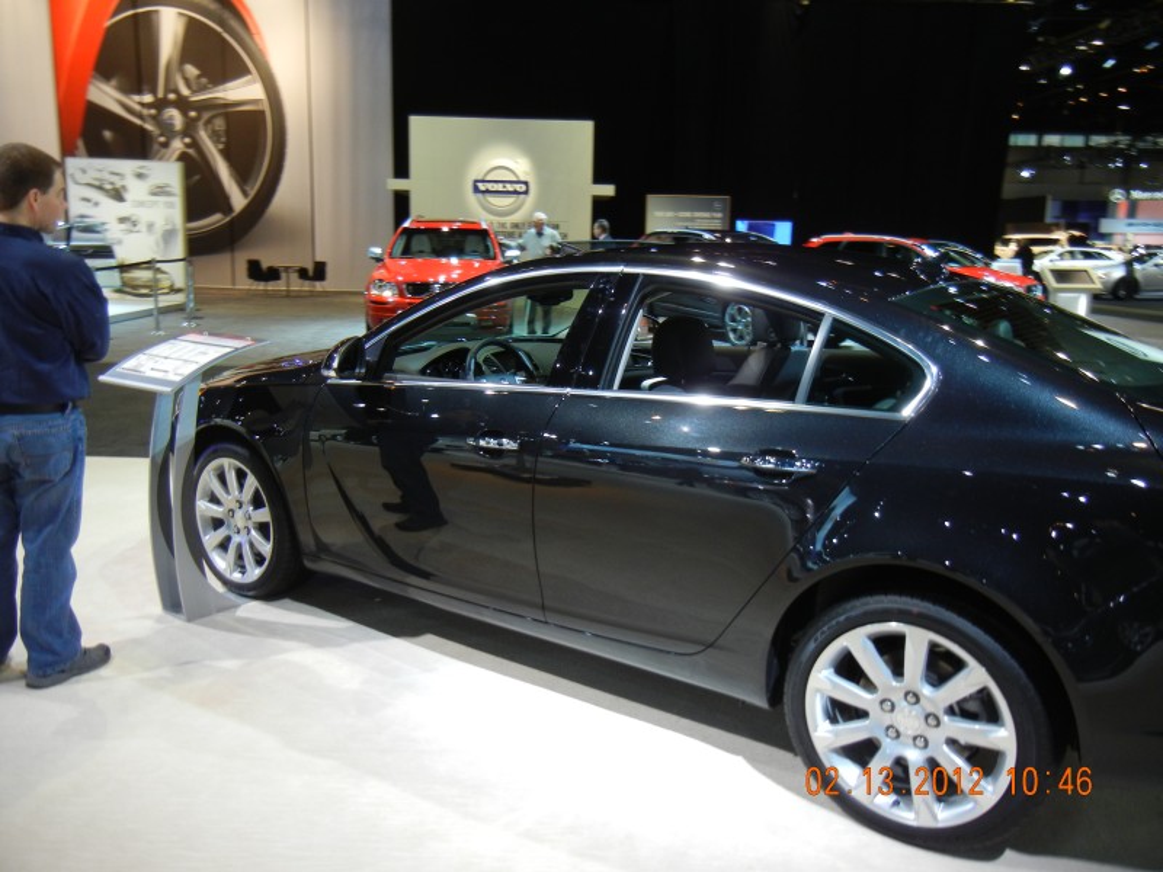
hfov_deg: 60.0
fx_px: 1008
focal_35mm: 30
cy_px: 436
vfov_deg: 46.8
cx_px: 582
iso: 192
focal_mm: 5.4
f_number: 3.5
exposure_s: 1/52
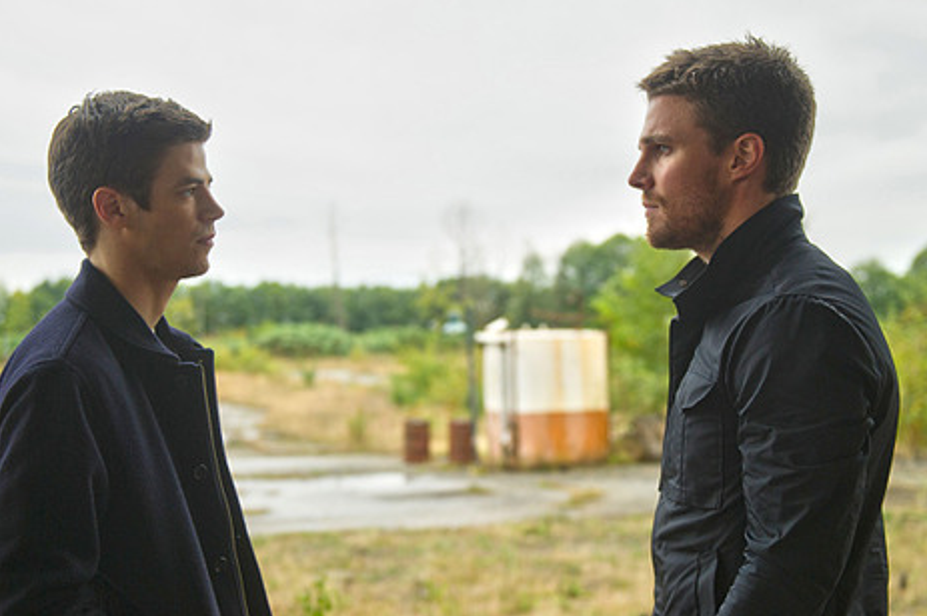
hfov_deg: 34.5
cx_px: 446
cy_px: 370
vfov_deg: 23.3
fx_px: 1492
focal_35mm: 58
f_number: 2.8
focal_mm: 42
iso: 320
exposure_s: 1/160
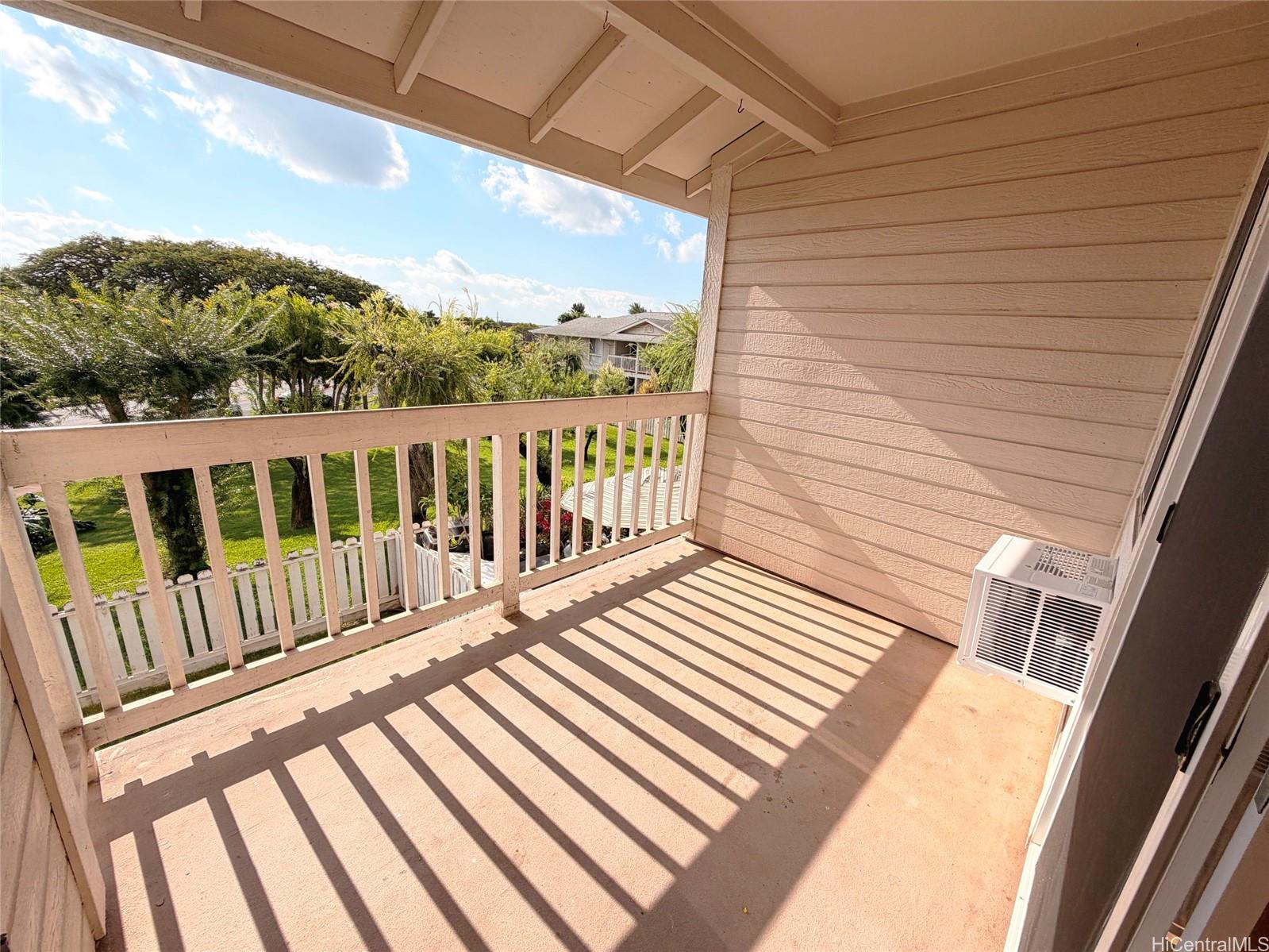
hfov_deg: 102.1
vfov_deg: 85.7
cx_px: 634
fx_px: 513
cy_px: 476
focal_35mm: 14
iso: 25
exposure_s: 1/1068
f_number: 2.2
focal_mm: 2.22
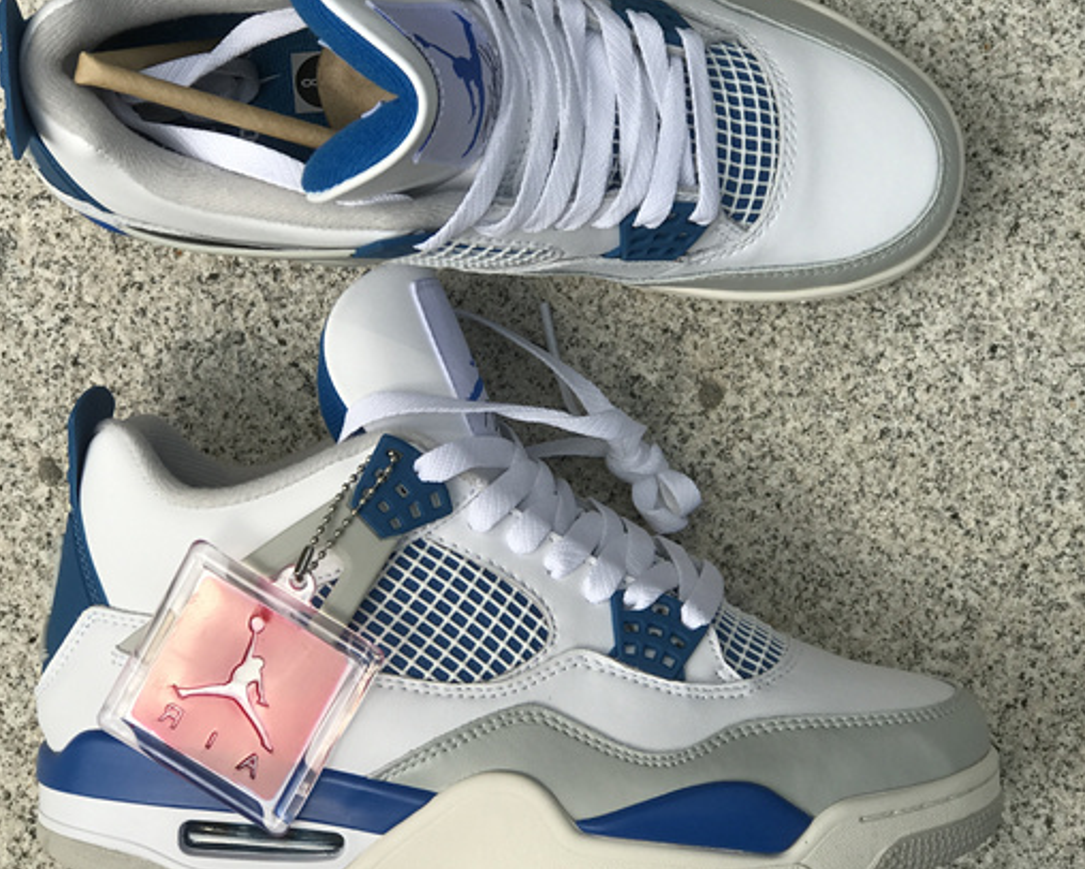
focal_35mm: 81
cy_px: 394
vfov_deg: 19.0
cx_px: 510
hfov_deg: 23.5
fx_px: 2603
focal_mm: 6.6
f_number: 2.8
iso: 20
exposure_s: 1/567
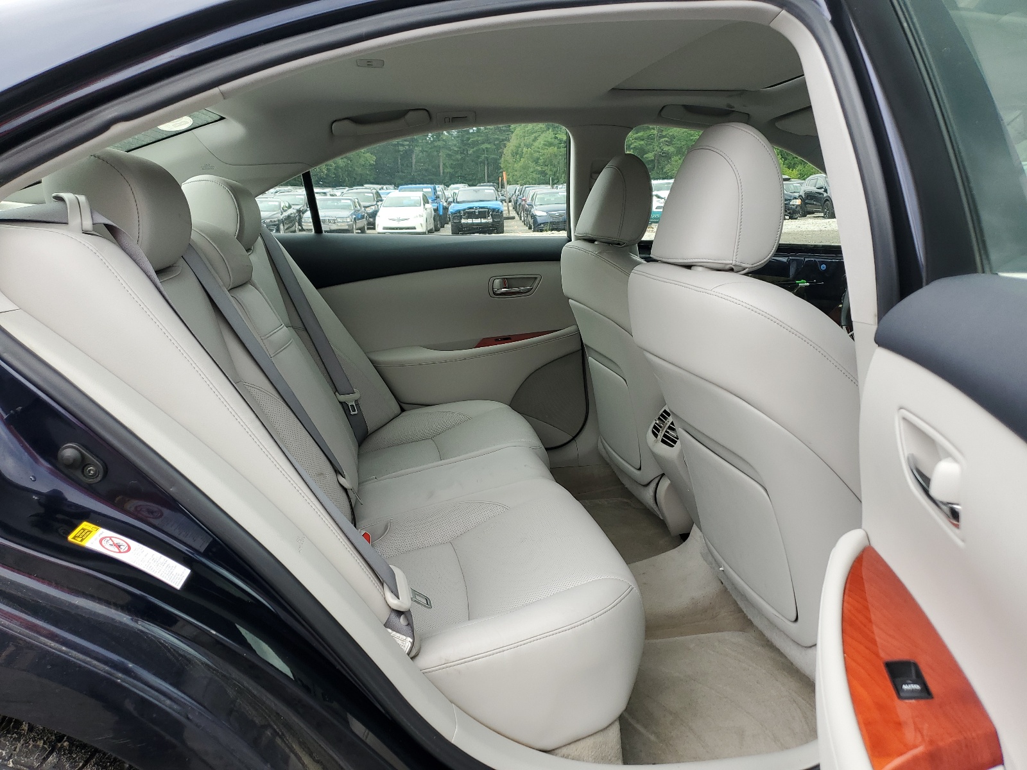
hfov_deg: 67.3
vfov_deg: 53.1
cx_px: 514
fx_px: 771
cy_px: 385
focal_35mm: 26
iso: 50
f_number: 1.5
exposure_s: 1/526
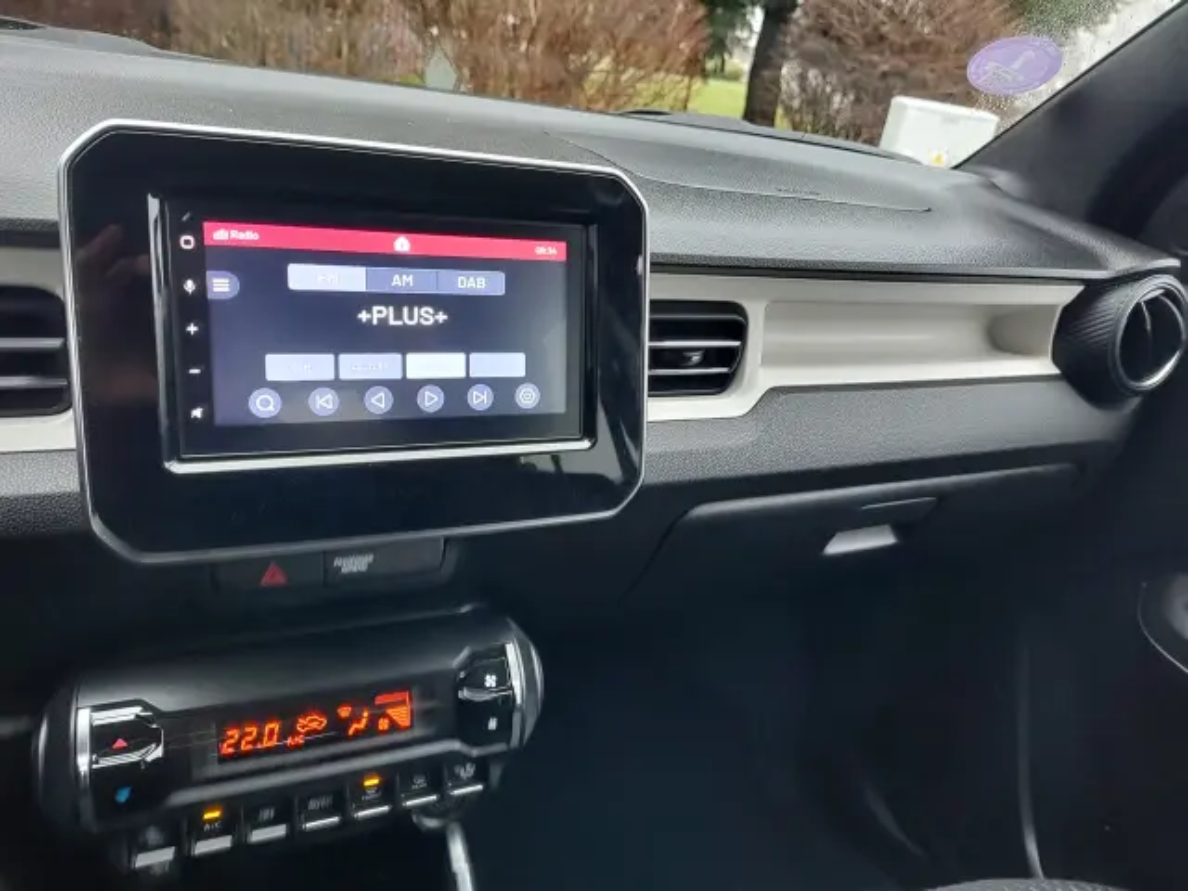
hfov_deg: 73.9
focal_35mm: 23
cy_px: 446
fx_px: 789
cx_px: 594
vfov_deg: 58.9
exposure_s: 1/33.3
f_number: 1.8
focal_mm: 5.56
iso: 289
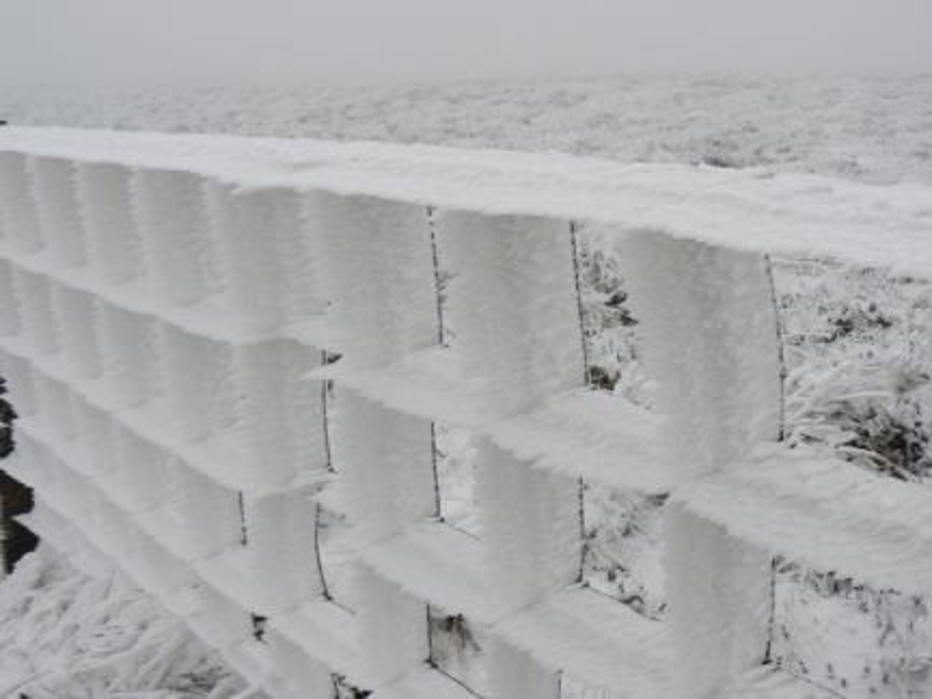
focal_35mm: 36
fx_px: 969
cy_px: 350
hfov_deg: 51.4
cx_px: 466
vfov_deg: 39.7
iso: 80
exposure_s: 1/250
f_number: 5.6
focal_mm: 6
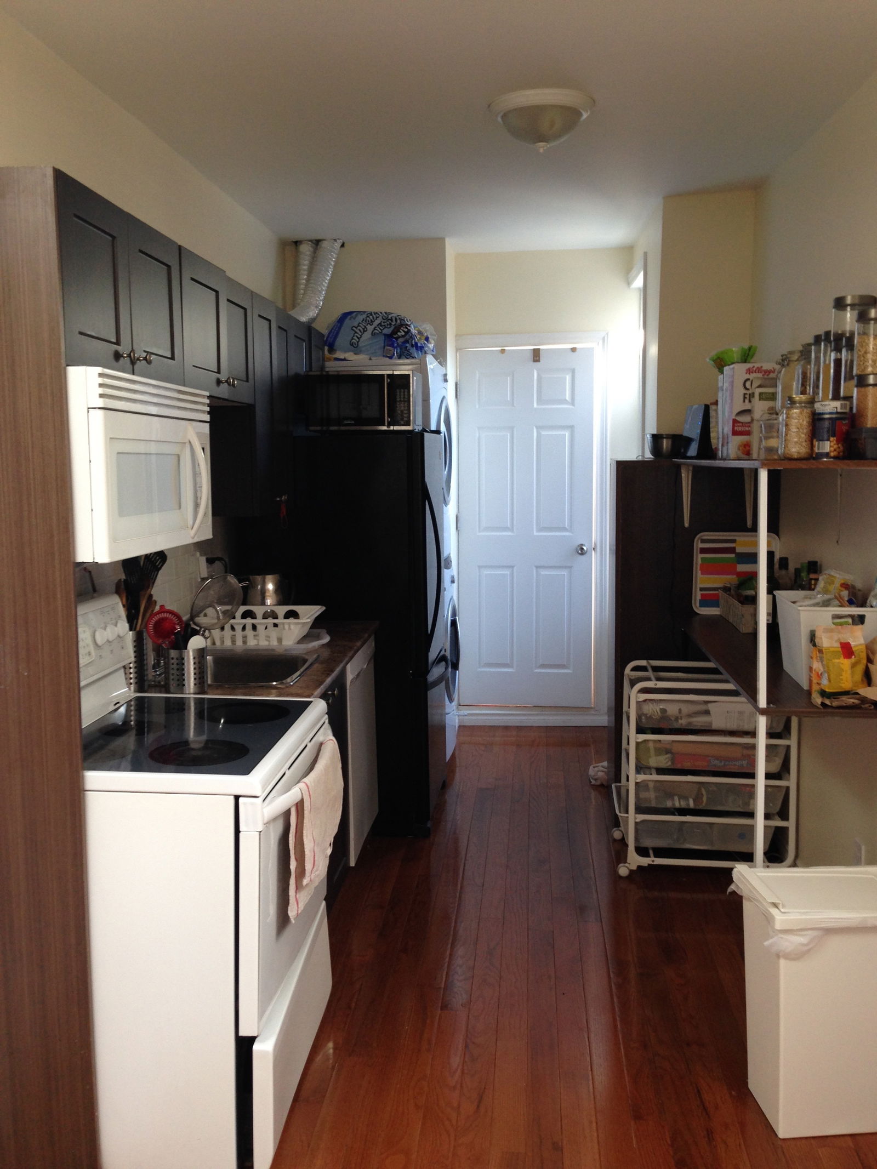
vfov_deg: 55.4
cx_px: 438
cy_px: 584
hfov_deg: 42.9
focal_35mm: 33
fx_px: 1115
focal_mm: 4.12
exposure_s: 1/20
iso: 64
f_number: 2.4
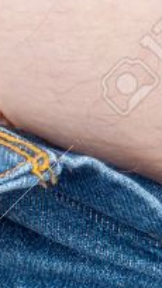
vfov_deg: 4.3
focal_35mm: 502
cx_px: 447
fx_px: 3827
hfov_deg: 2.4
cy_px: -30
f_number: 11
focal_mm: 50
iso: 100
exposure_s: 1/100
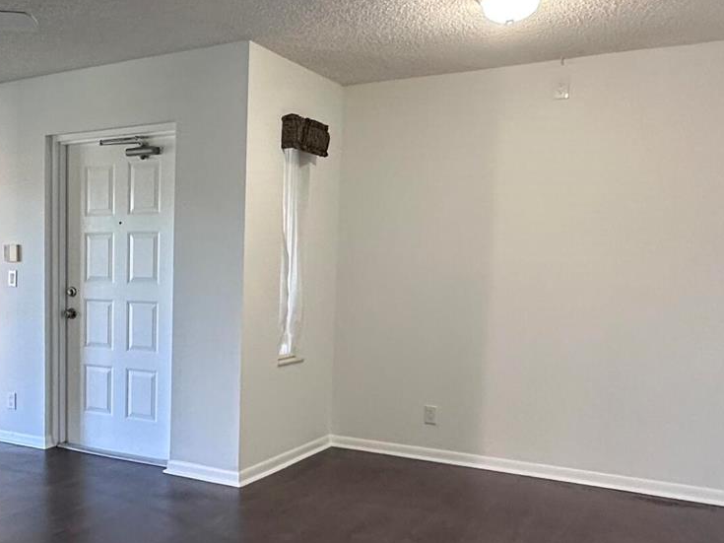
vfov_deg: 36.6
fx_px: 816
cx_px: 96
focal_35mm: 39
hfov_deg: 44.3
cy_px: 343
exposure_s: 1/120
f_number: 2.2
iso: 200
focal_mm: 2.22
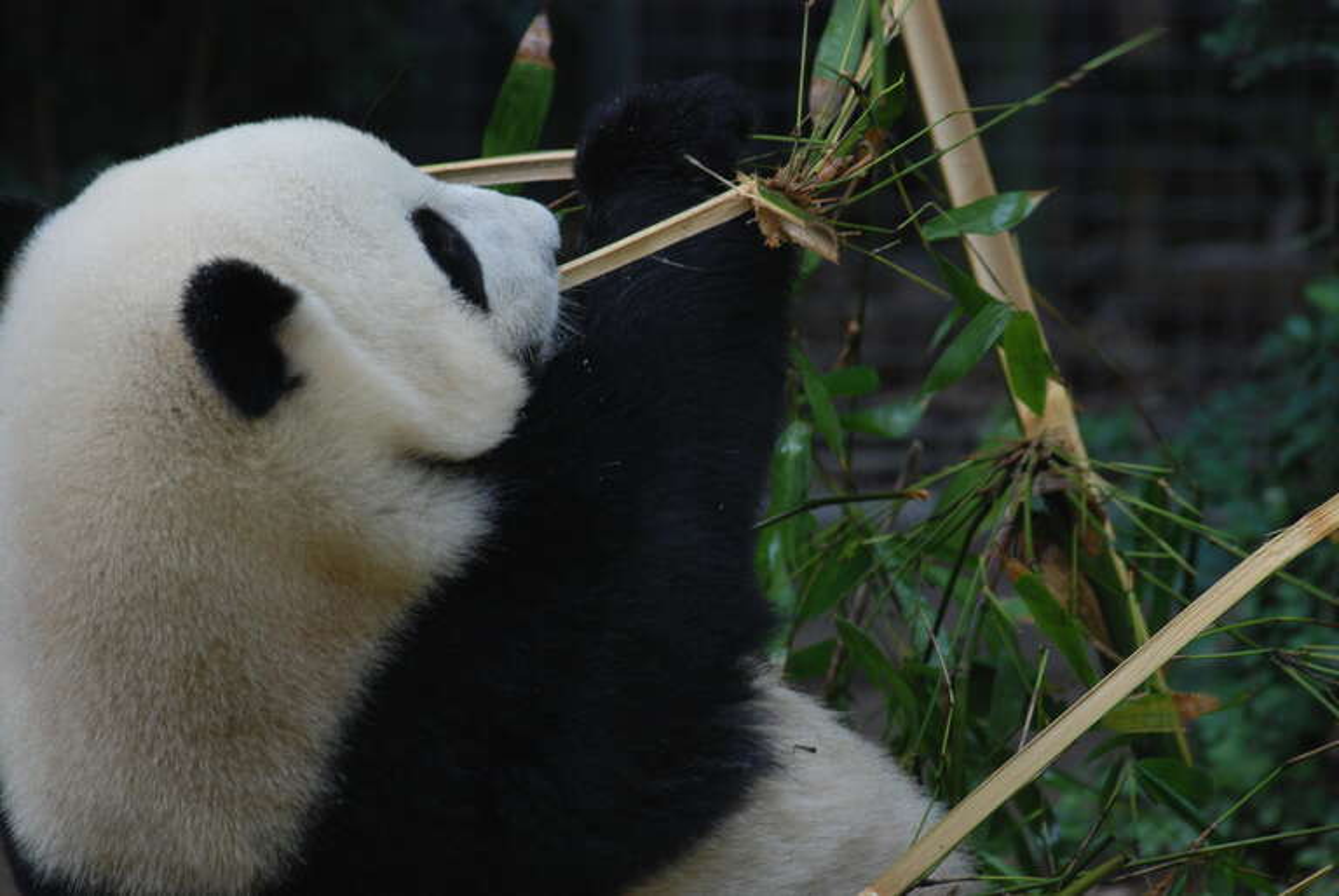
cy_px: 448
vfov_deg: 4.6
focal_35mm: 300
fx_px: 11171
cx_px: 670
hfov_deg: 6.9
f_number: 6.3
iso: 400
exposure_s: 1/160
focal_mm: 200
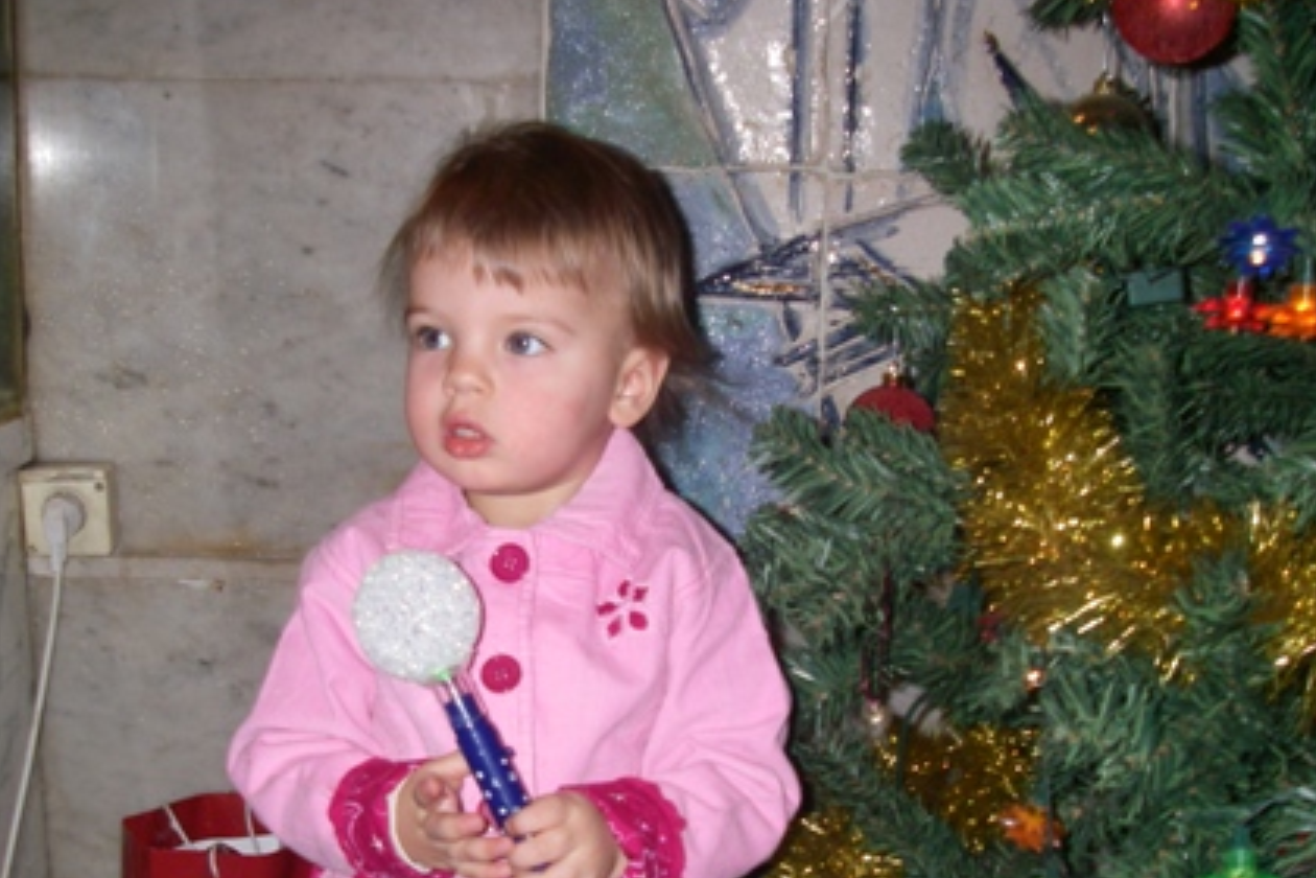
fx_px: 1718
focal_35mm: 47
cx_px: 602
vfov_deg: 28.5
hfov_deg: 41.9
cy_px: 547
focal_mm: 6.3
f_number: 3.3
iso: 200
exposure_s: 1/40
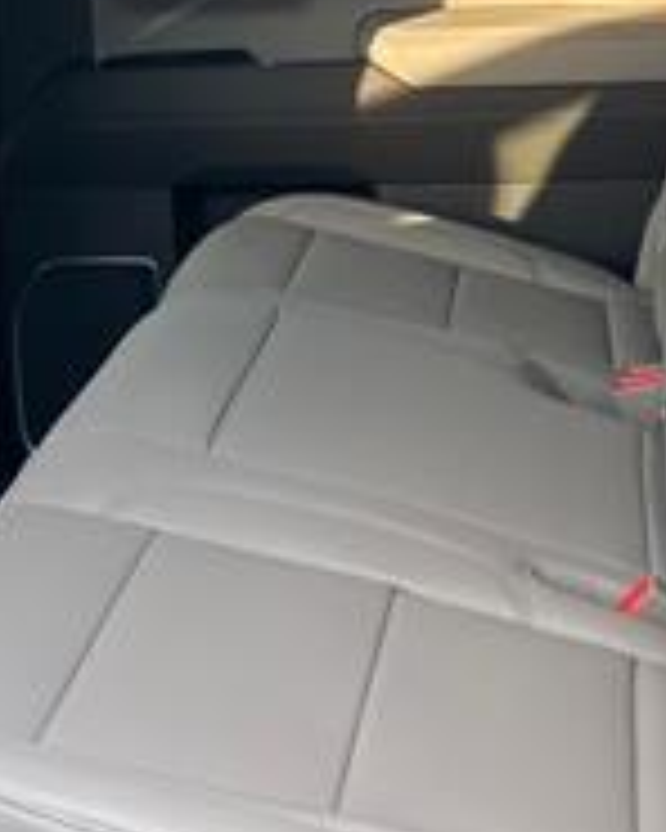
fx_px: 2168
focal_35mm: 88
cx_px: 351
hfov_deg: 17.5
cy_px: 288
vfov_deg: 21.7
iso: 40
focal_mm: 5.7
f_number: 1.5
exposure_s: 1/162
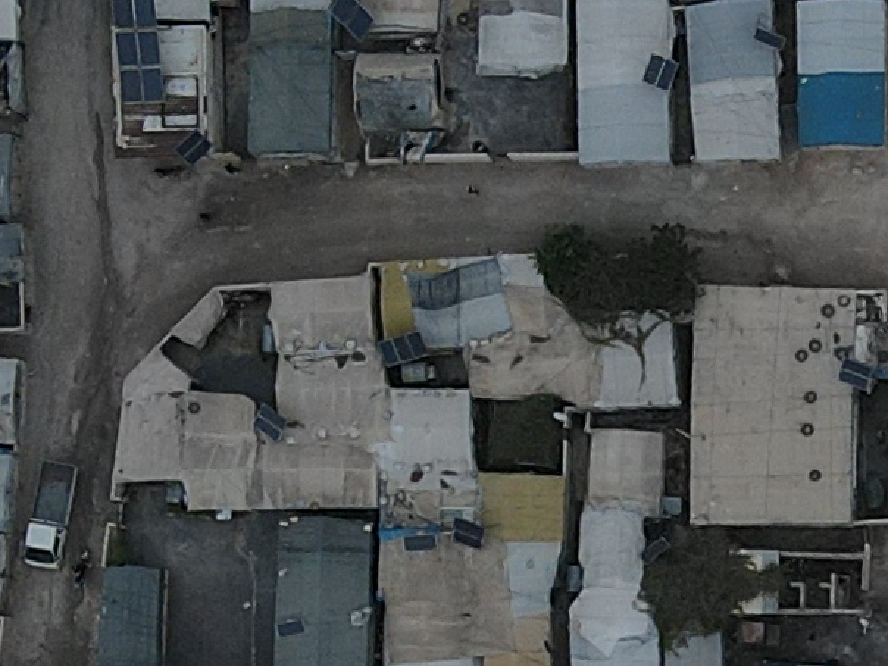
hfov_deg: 12.0
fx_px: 4079
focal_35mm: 159
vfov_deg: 9.2
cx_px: 1241
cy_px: 881
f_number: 2.8
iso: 100
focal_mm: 4.5
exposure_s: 1/500
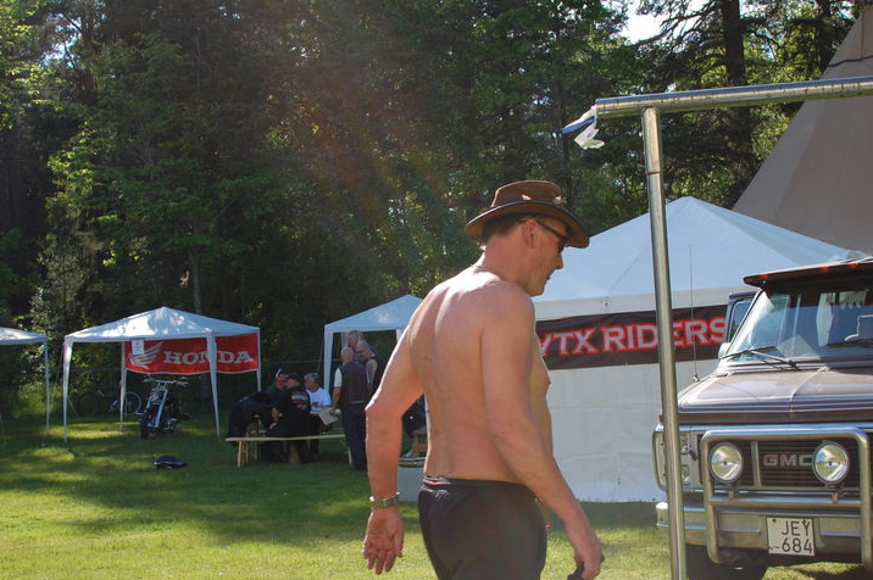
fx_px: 1419
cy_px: 316
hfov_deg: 34.2
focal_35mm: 59
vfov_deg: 23.1
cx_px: 446
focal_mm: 35
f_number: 7.1
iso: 200
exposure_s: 1/200
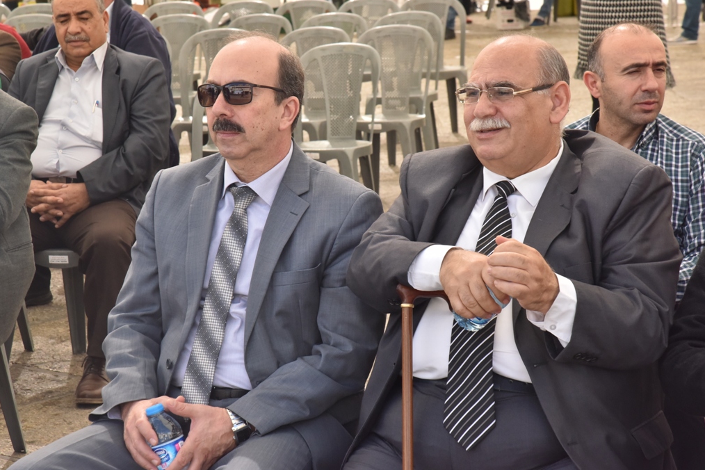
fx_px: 2076
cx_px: 351
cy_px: 234
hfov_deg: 19.3
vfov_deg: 12.9
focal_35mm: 106
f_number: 14
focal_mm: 105
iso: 1600
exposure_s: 1/800
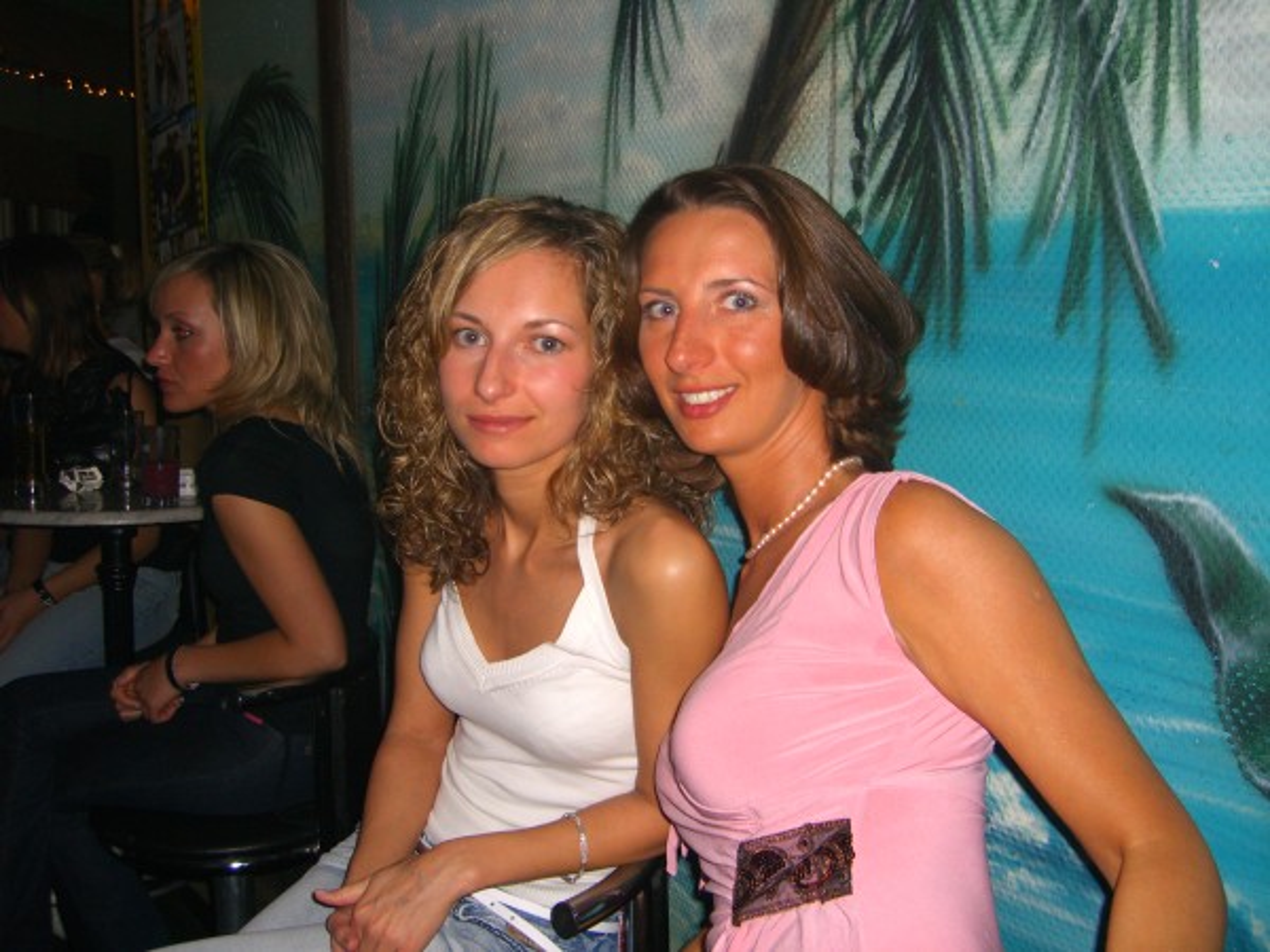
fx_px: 1394
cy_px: 476
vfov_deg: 37.7
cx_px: 635
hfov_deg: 49.0
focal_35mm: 38
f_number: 2.8
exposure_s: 1/60
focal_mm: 7.9
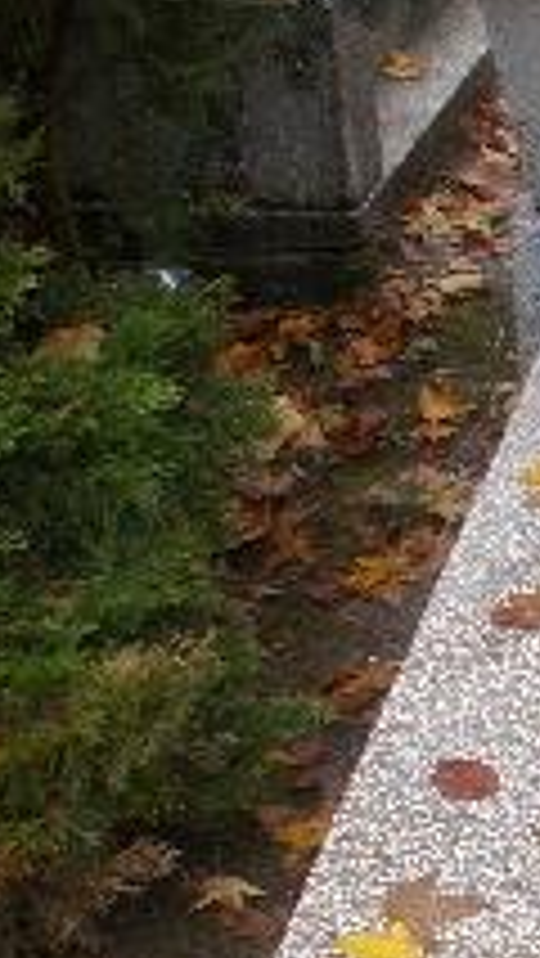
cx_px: 909
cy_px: 630
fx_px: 2161
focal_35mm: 85
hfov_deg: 13.1
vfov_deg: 24.9
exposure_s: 1/60
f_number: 3.2
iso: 80
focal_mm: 4.6
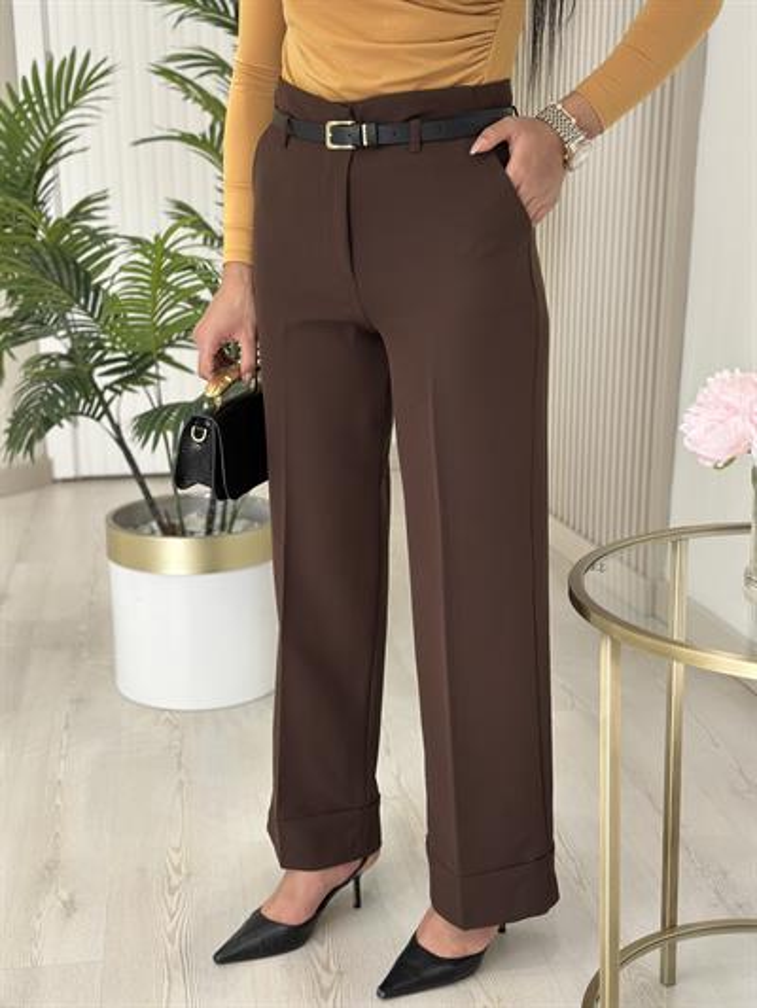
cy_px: 504
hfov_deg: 30.3
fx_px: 1399
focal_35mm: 48
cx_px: 378
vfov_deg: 39.6
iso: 80
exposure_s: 1/222
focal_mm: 6.86
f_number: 1.78
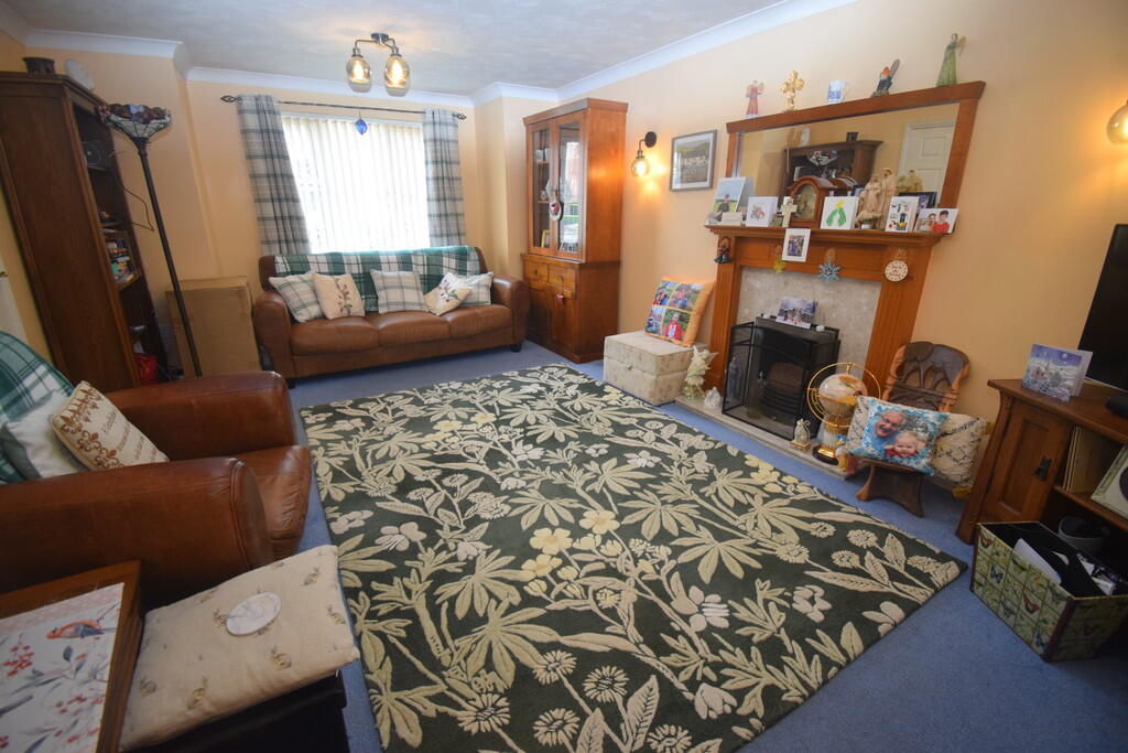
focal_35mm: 15
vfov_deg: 77.3
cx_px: 564
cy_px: 376
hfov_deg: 100.4
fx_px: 470
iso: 800
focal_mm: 10
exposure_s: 1/60
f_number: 4.5
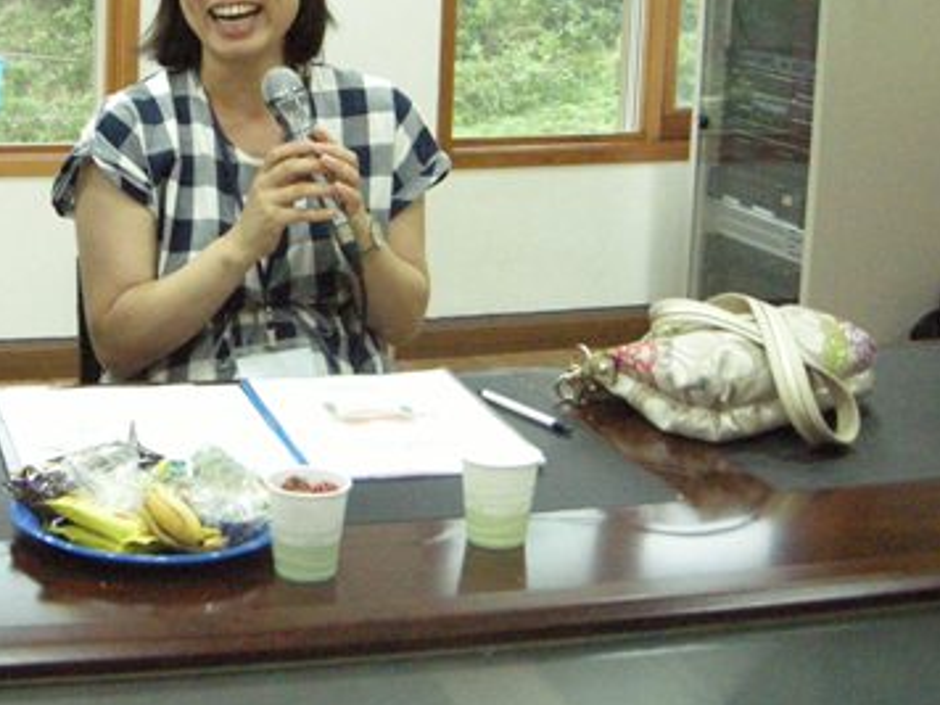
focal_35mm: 63
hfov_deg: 29.8
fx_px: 1711
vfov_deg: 22.8
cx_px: 158
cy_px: 82
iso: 1135
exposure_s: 1/126
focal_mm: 7.5
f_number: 2.7
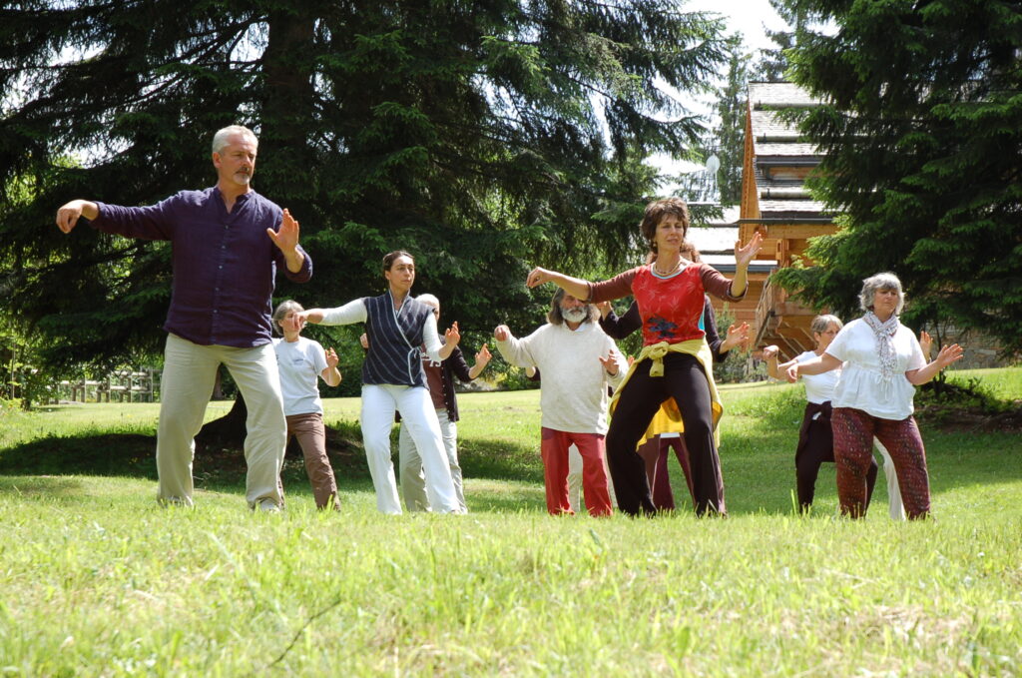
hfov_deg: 28.1
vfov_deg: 18.9
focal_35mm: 72
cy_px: 339
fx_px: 2040
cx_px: 511
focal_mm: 48
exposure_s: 1/160
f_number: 6.3
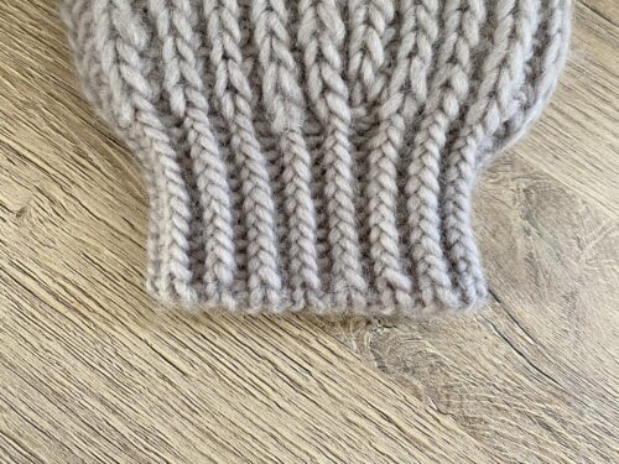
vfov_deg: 54.9
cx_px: 310
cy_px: 232
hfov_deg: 69.4
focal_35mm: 25
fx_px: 447
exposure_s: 1/63
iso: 125
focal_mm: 4.25
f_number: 1.8
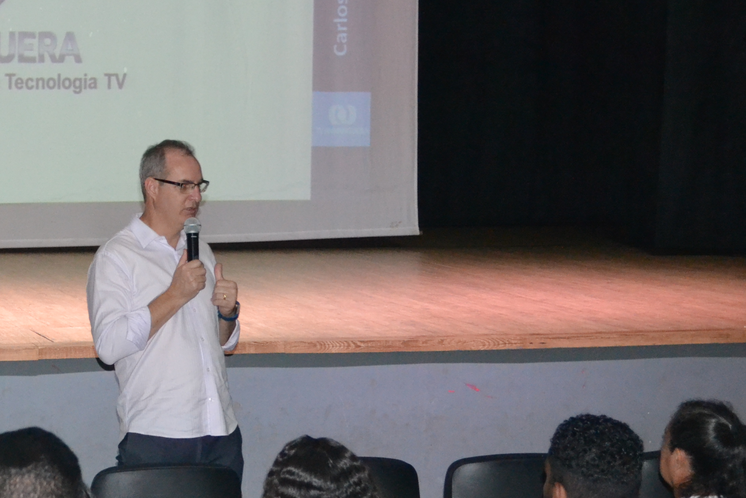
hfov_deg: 18.2
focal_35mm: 110
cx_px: 25
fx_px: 2281
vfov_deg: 12.5
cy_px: 257
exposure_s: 1/60
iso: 2800
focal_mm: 35
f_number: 5
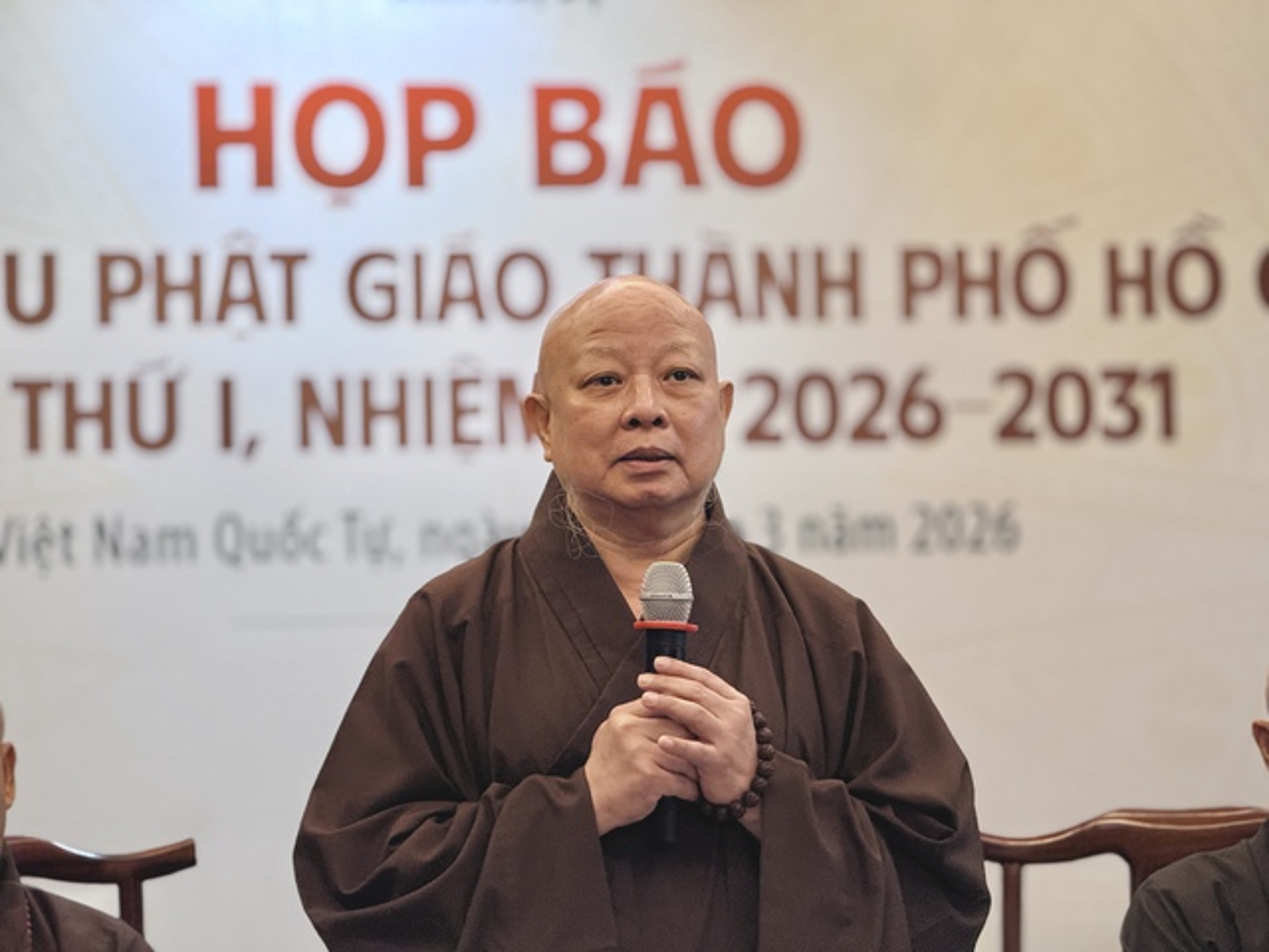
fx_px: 4399
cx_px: 634
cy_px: 476
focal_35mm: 120
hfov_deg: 16.4
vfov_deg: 12.3
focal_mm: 15.66
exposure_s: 1/50
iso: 160
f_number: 2.8
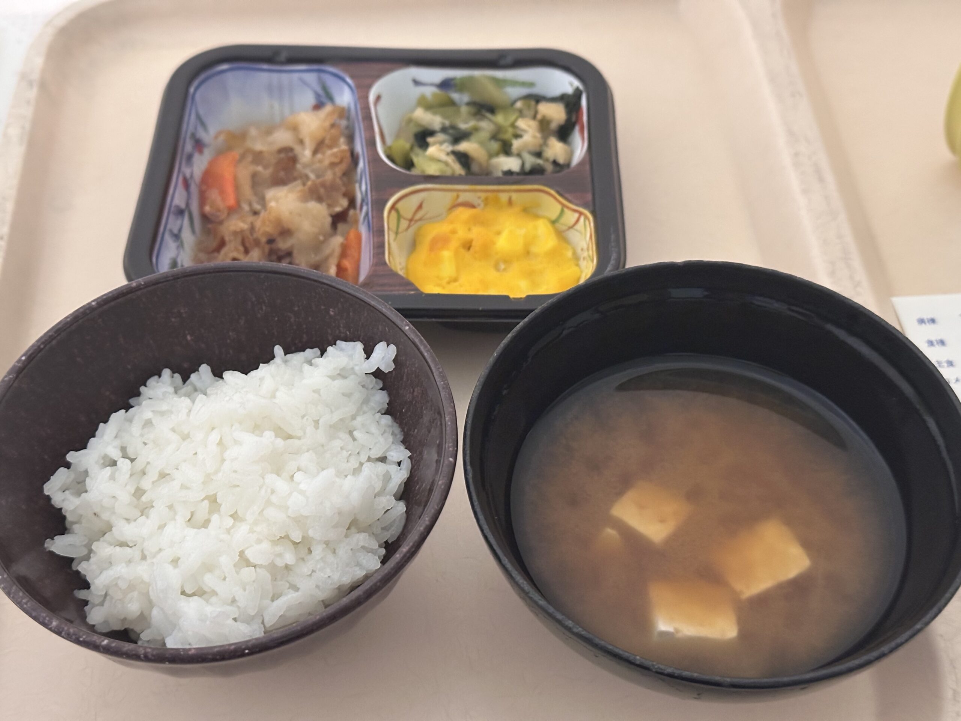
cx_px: 480
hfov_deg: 39.7
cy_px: 360
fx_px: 1333
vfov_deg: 30.3
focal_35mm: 48
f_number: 1.78
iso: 500
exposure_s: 1/37
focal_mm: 6.86
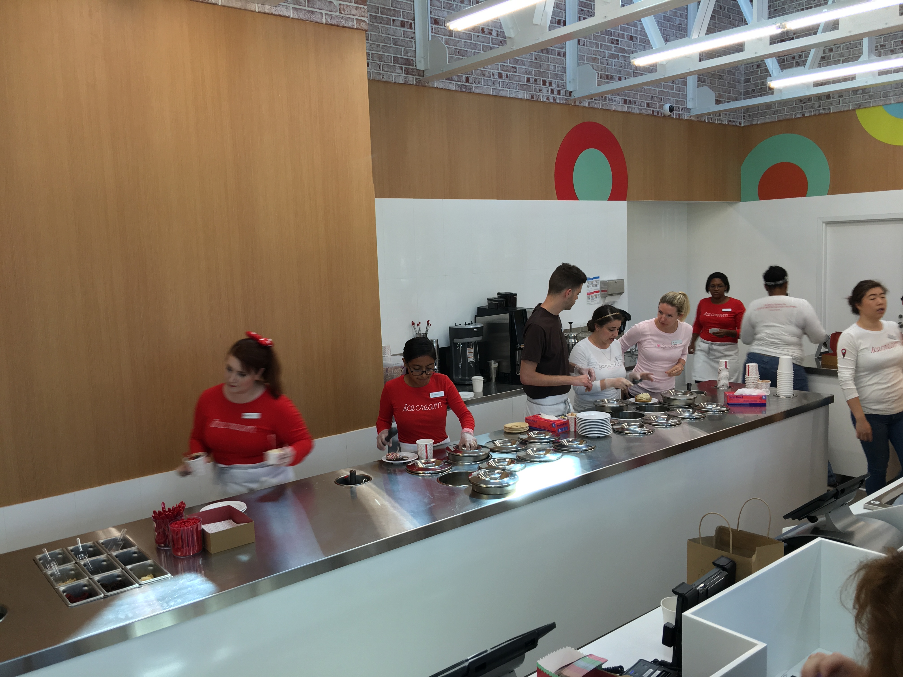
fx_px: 756
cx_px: 452
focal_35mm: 29
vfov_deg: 48.2
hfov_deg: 61.7
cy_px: 338
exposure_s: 1/40
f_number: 2.2
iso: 25
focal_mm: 4.15
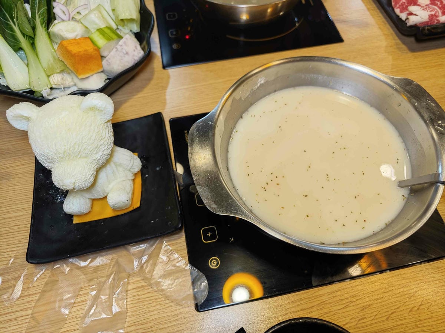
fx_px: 296
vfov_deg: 58.9
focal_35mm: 23
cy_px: 166
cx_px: 222
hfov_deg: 73.9
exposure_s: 1/121
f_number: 2
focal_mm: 8.72
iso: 640
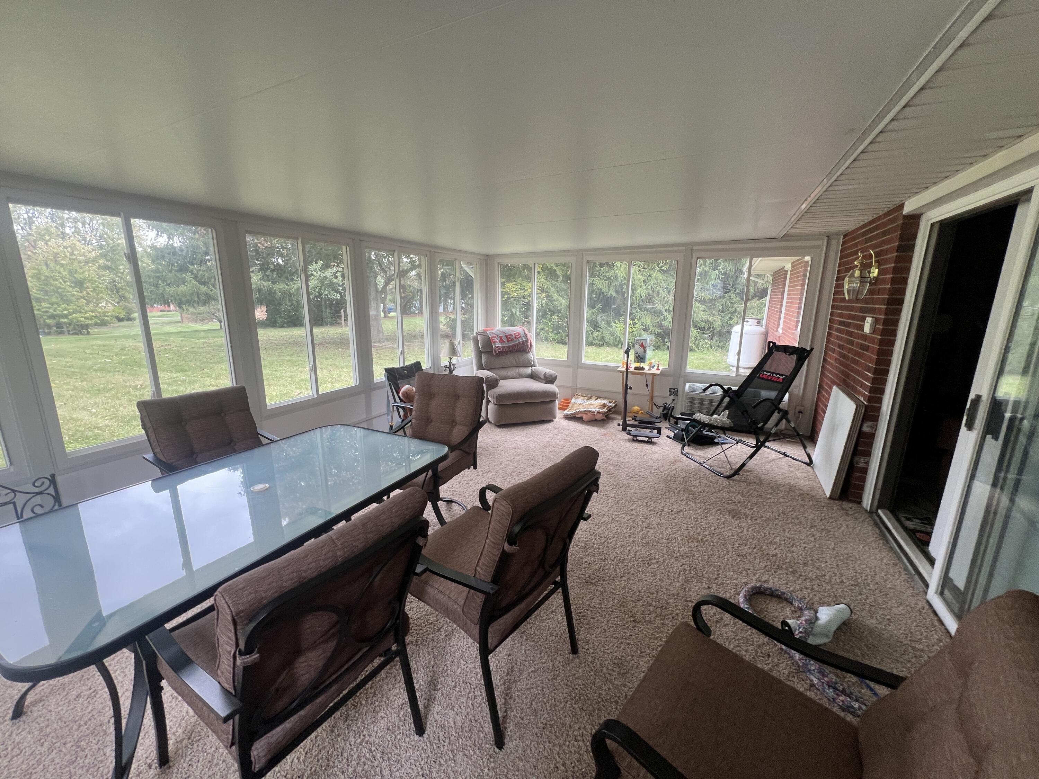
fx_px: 390
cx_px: 520
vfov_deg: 89.9
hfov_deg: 106.2
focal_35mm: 13
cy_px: 390
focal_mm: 1.57
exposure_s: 1/99
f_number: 1.8
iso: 80
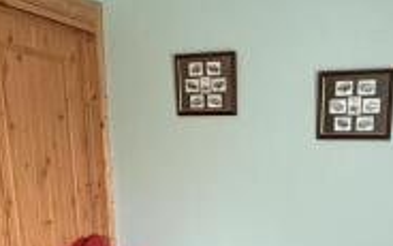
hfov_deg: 42.1
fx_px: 503
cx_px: 260
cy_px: 292
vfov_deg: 24.9
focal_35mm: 47
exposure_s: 1/60
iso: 500
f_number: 2.2
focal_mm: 2.22
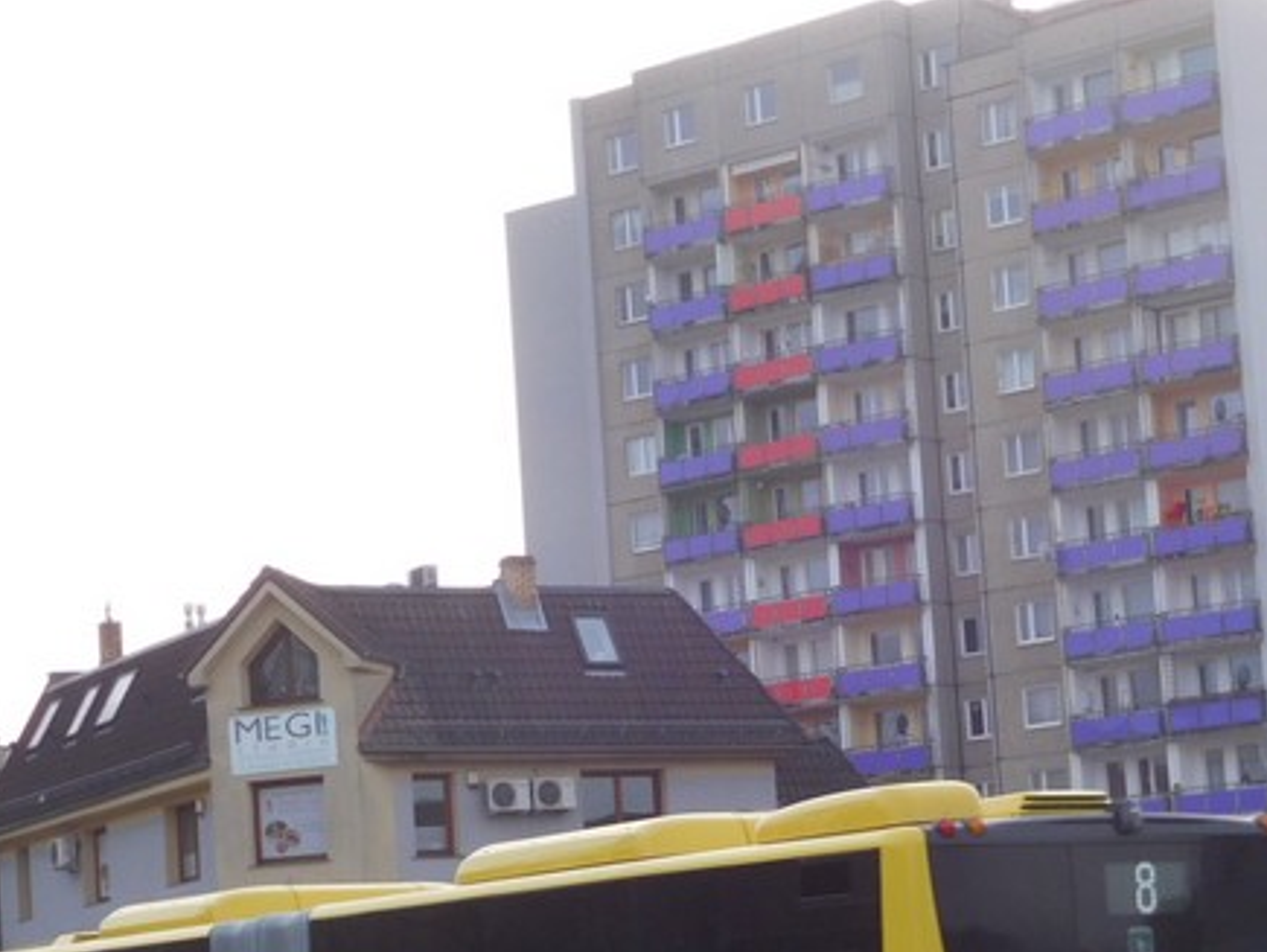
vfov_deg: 15.8
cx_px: 714
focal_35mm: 93
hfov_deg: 21.1
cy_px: 726
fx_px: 3407
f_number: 4
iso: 125
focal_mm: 8
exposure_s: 1/320
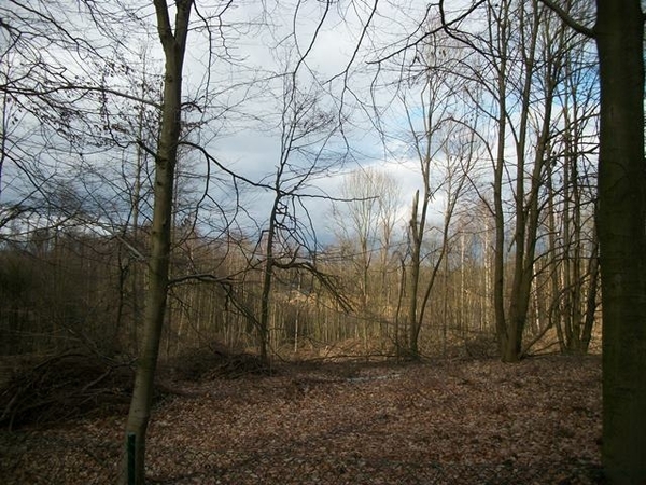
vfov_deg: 44.2
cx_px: 323
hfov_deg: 56.8
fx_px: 597
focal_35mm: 32
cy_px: 242
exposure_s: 1/1000
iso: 80
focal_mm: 5.7
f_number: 2.9
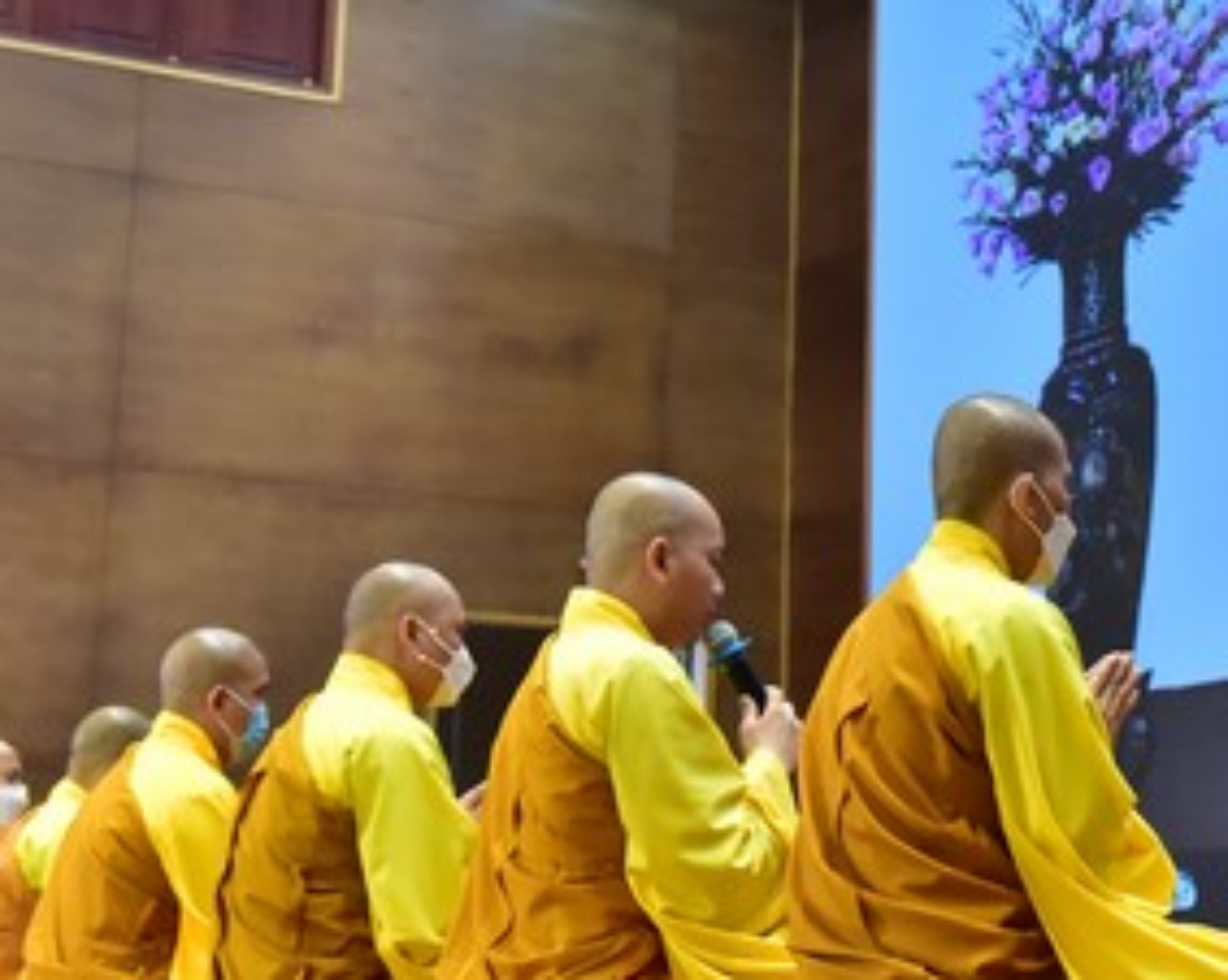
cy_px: 238
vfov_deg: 18.6
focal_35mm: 82
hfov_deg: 22.5
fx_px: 2978
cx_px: 1180
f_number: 5.6
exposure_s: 1/125
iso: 3200
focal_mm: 38
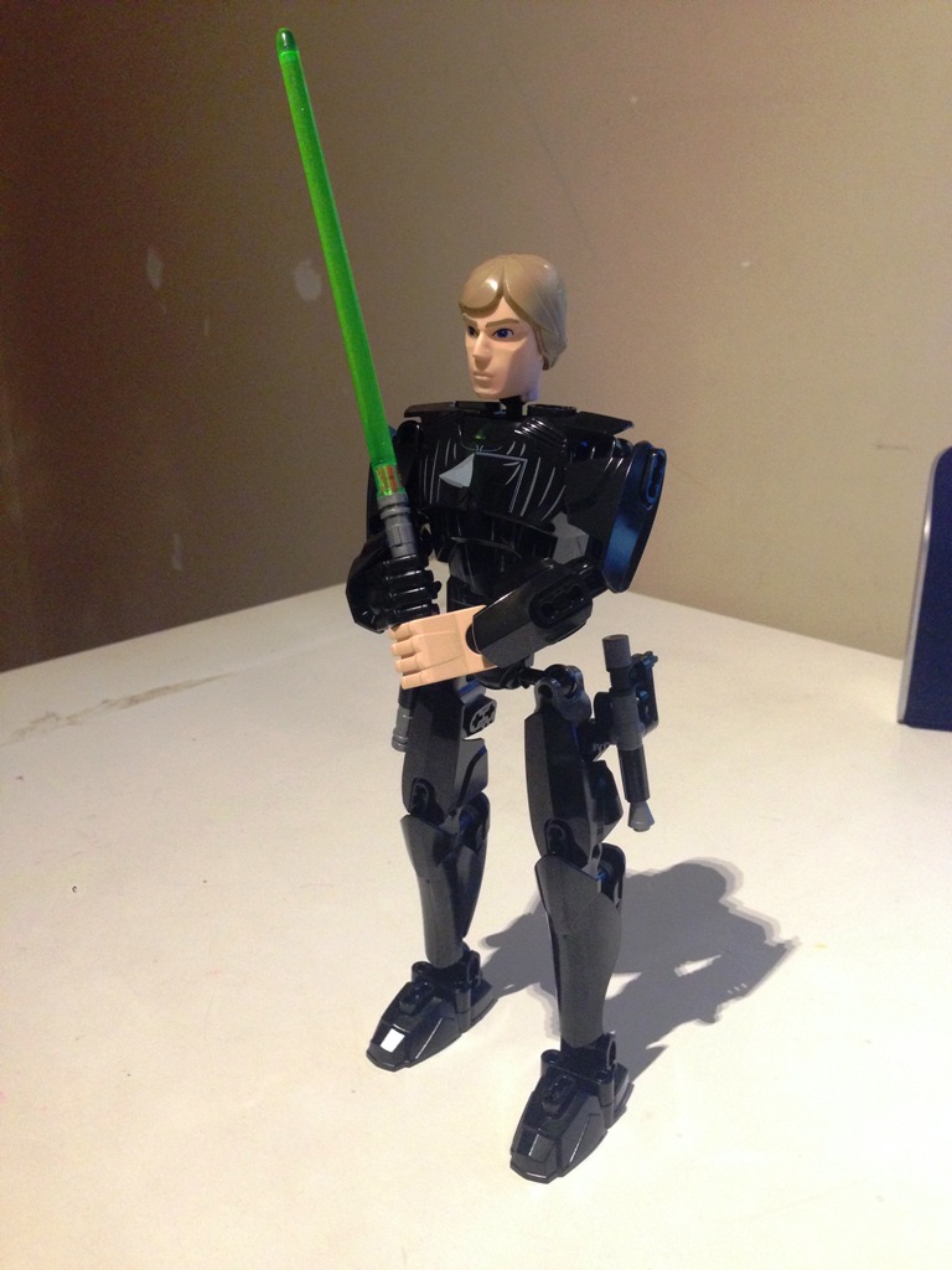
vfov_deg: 55.4
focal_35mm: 33
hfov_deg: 42.9
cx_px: 476
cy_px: 635
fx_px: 1210
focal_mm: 4.12
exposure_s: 1/20
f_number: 2.4
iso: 400
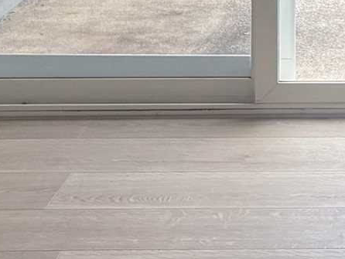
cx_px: 572
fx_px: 1785
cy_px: -450
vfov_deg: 7.5
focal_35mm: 179
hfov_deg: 10.5
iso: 64
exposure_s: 1/482
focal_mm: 5.96
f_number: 1.6
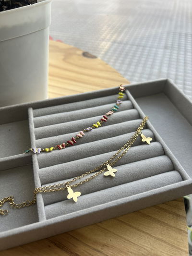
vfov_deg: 67.3
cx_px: 96
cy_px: 128
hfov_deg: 53.1
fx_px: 192
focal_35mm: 26
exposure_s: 1/121
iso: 32
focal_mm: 5.7
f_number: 1.5
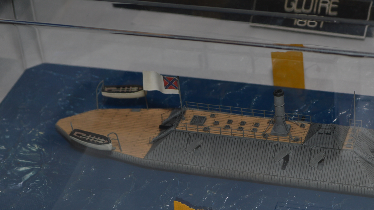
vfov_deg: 10.5
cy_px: 169
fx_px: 1141
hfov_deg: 18.6
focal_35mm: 115
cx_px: 249
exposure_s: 1/60
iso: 100
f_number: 8
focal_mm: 46
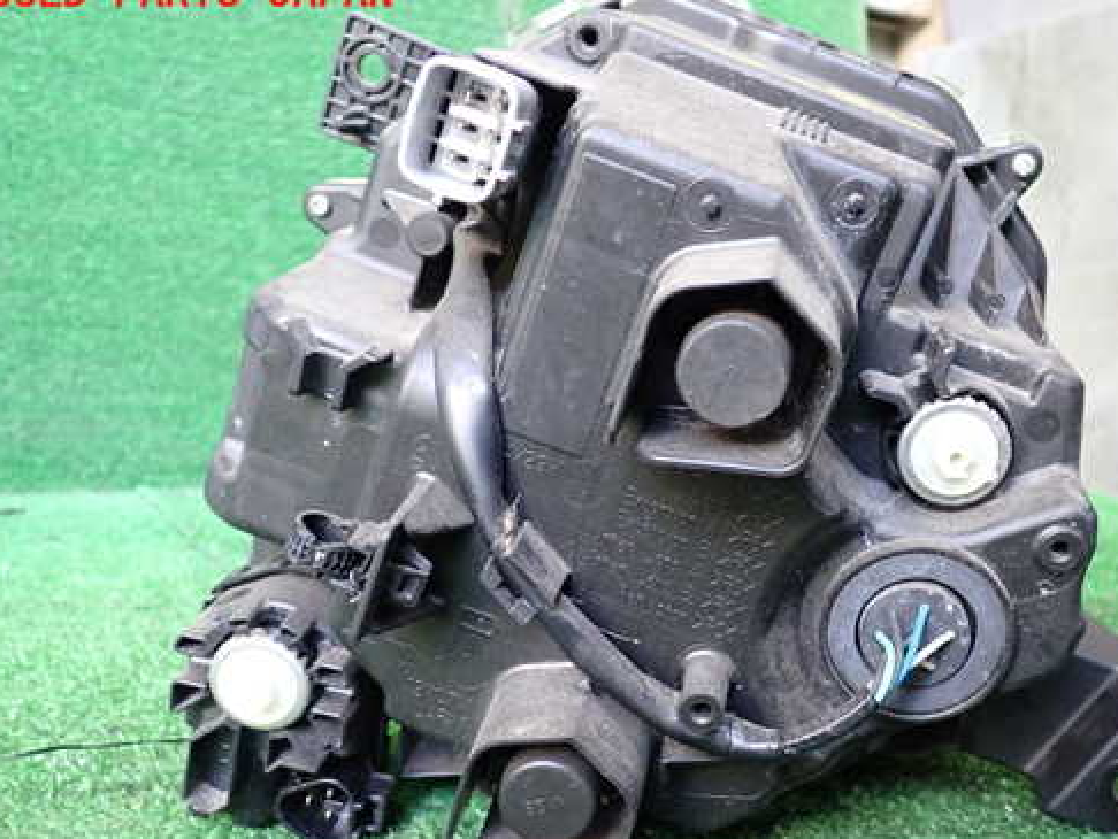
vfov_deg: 38.6
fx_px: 1196
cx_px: 665
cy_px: 480
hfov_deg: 49.8
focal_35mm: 37
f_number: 2.3
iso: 400
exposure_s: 1/40
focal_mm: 5.4
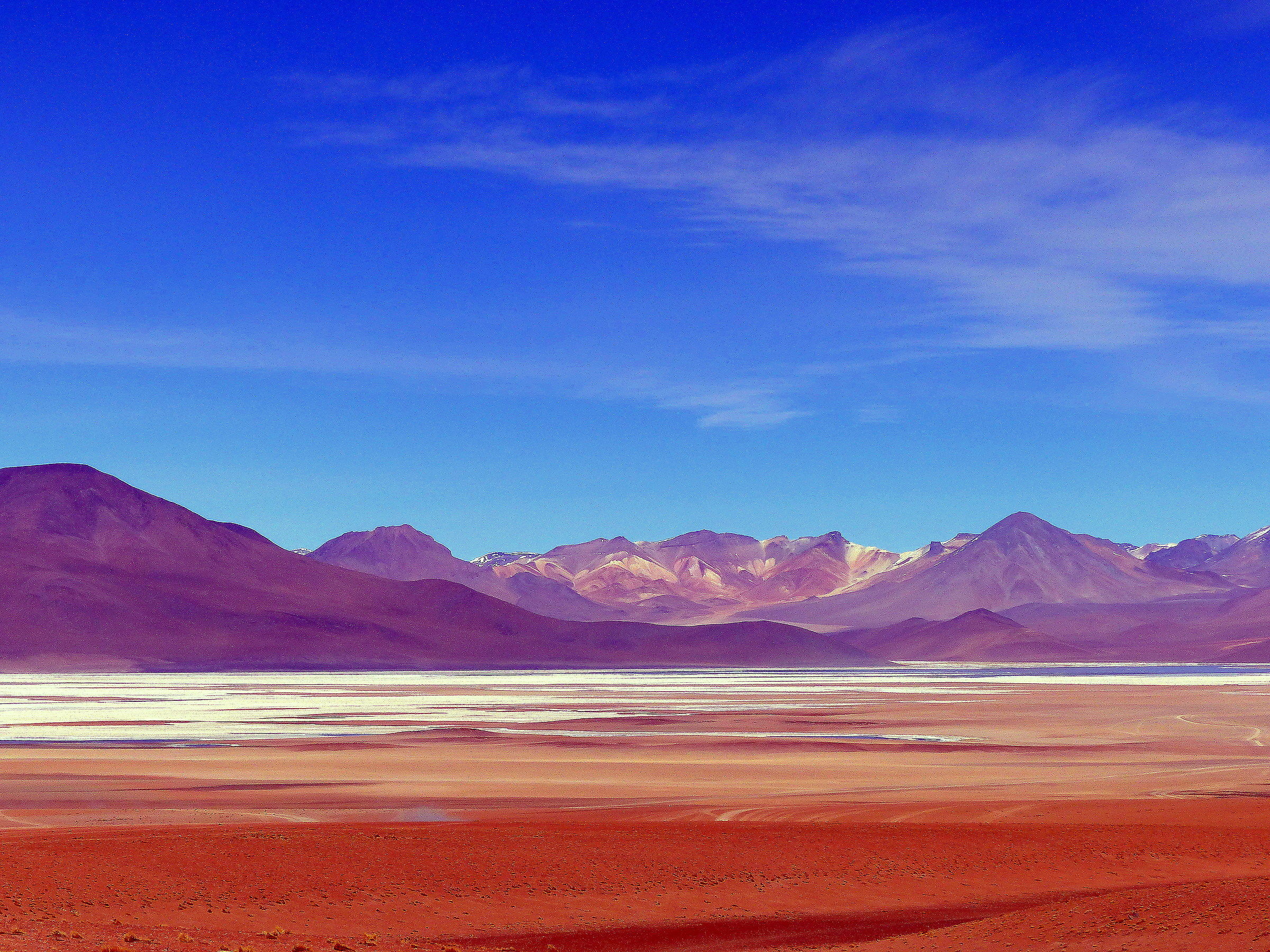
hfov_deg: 18.4
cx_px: 635
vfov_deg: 13.8
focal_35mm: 107
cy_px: 476
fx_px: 3926
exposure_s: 1/1600
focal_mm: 19.2
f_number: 5
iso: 100
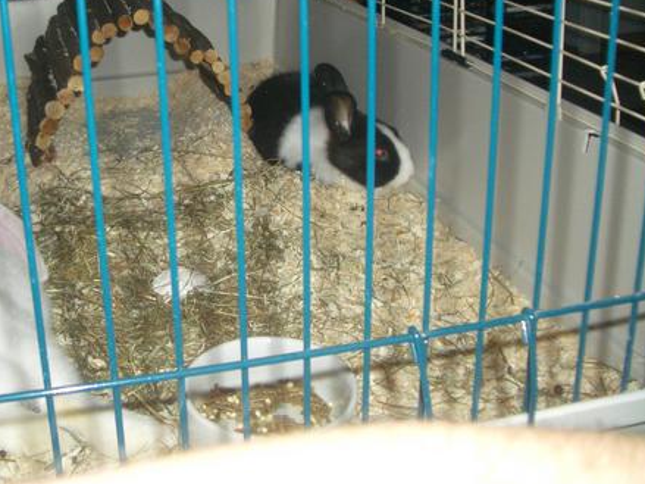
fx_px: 950
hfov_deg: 36.9
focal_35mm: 51
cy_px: 144
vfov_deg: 28.3
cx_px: 185
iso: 100
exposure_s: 1/60
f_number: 2.6
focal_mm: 5.8
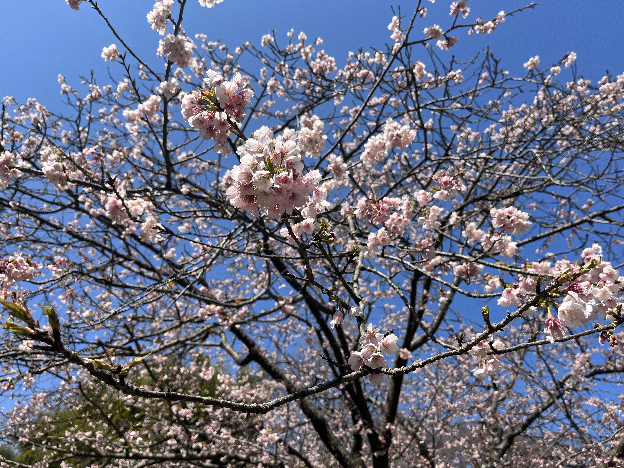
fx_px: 469
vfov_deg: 53.1
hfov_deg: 67.3
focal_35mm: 26
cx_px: 312
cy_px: 234
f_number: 1.6
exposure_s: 1/3876
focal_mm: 5.1
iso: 50
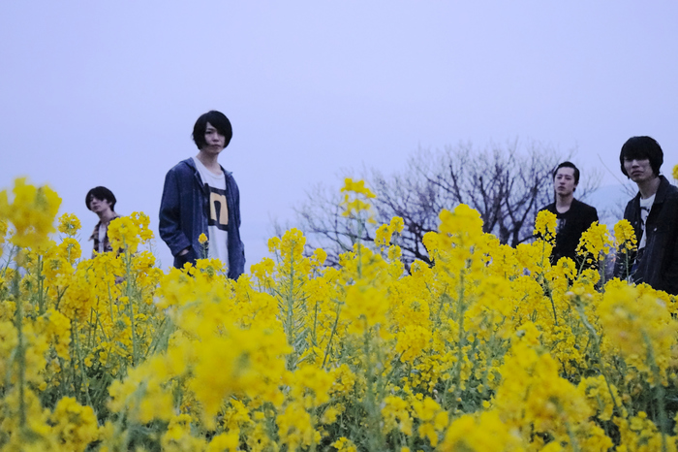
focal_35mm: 46
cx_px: 339
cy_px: 226
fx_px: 866
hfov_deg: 42.8
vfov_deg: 29.2
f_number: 5
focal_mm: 46
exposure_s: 1/60
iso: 6400
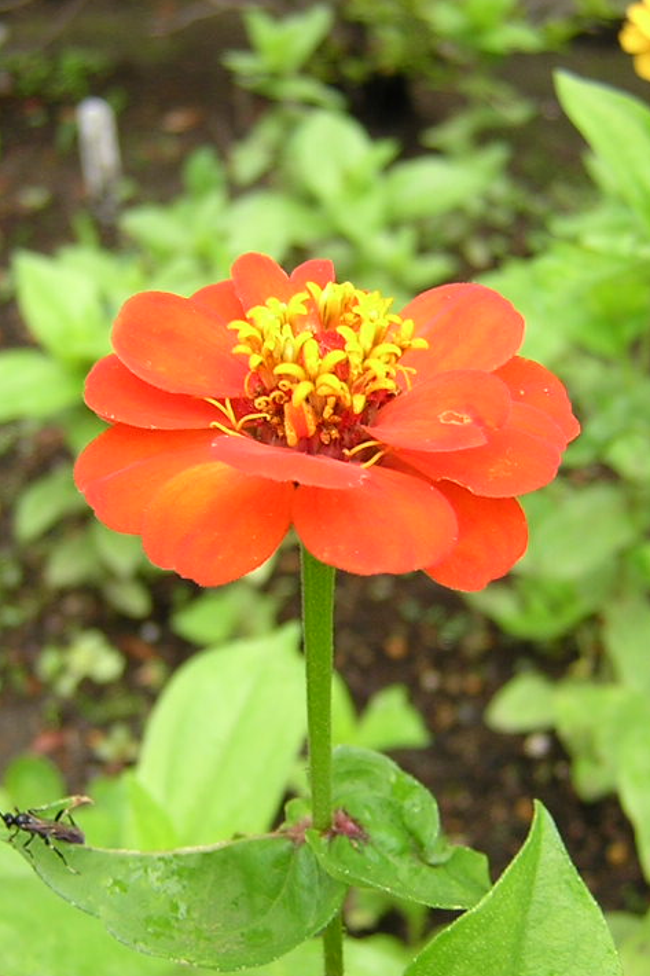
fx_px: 1463
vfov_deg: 36.9
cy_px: 524
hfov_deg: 25.0
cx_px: 283
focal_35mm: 54
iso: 100
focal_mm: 4.7
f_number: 2.6
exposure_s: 1/121
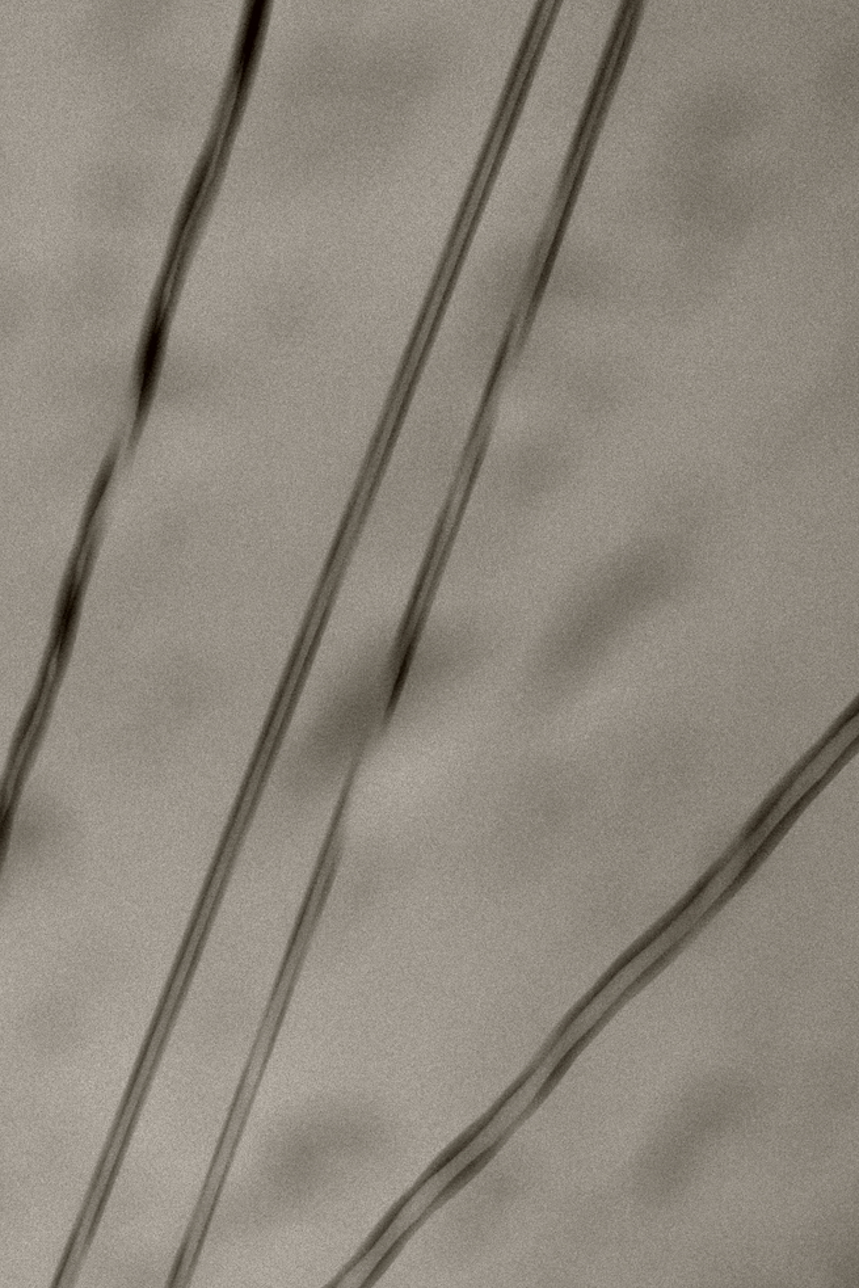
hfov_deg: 12.2
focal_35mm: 110
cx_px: -202
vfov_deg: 17.4
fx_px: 3935
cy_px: 1695
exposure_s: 1/4
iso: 200
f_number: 11
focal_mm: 26
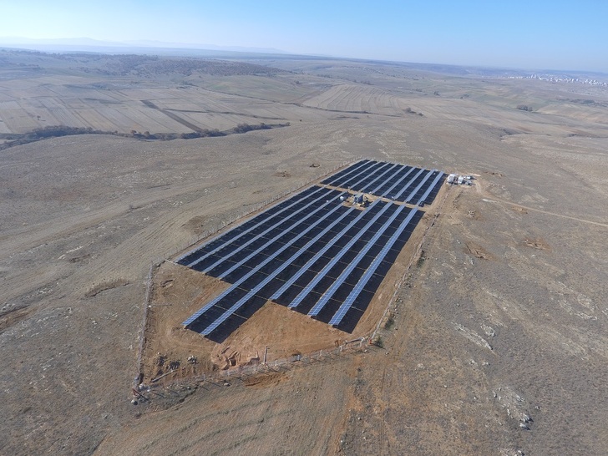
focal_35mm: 20
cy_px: 228
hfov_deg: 81.7
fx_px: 351
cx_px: 304
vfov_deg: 66.0
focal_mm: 3.61
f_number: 2.8
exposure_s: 1/765
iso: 100
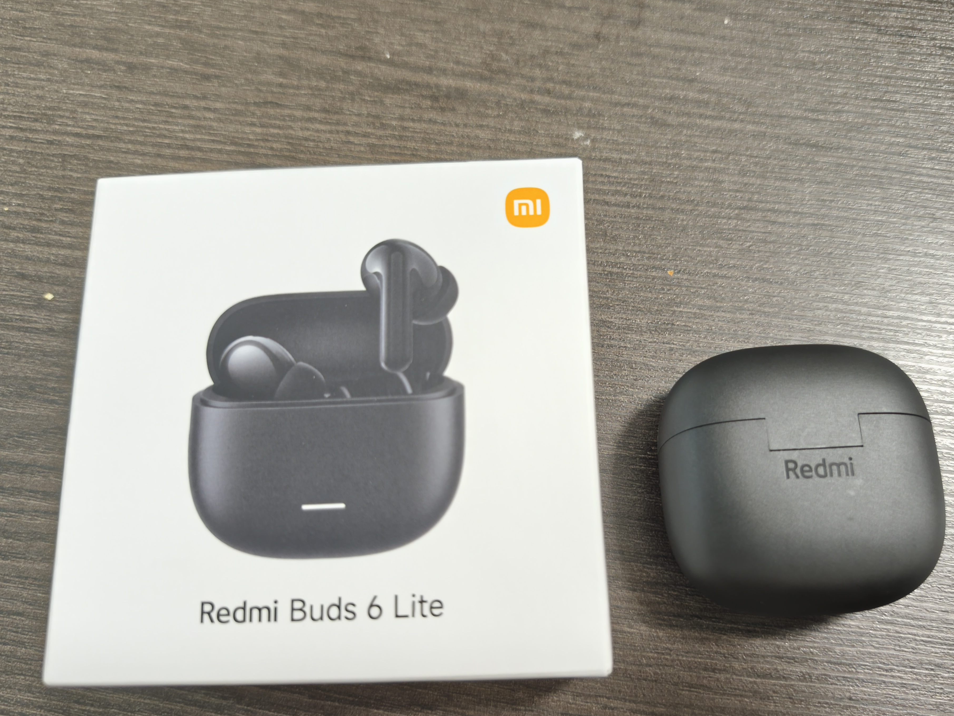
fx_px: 717
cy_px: 403
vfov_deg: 52.9
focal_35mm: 26
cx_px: 517
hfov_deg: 67.2
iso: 2500
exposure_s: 1/20
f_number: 1.65
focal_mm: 6.18
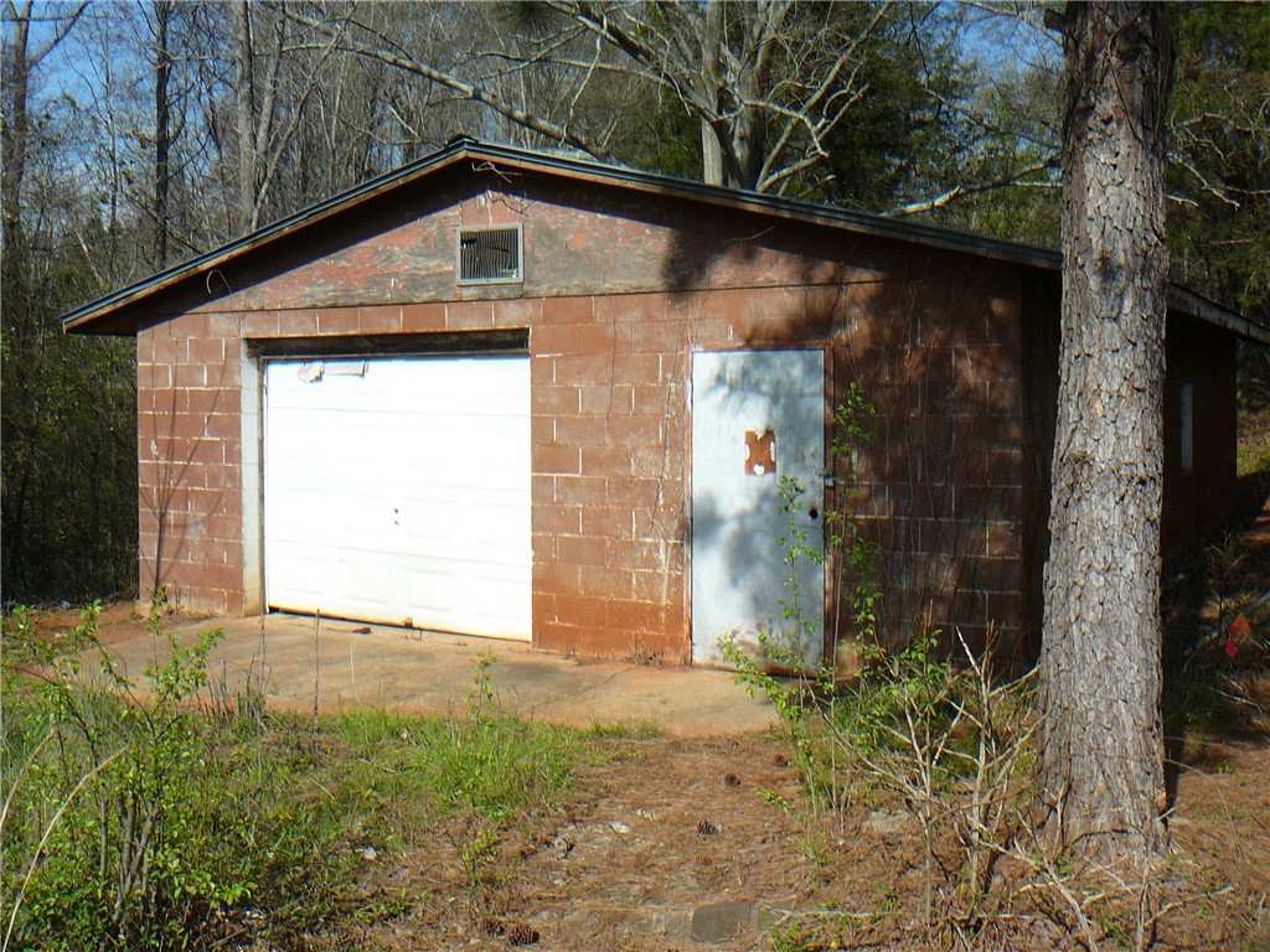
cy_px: 476
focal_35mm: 35
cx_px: 635
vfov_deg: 40.7
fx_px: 1284
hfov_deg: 52.6
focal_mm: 5.2
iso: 80
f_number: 5
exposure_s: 1/400
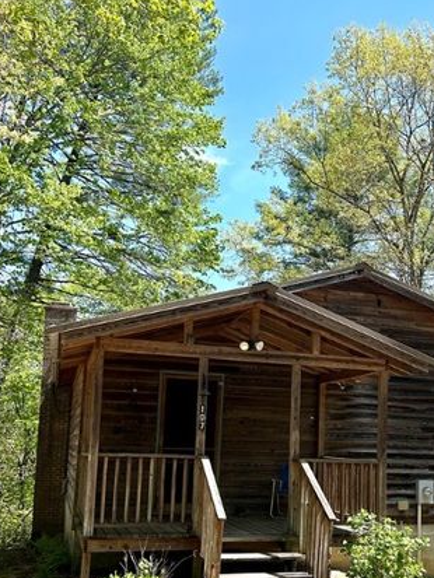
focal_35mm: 42
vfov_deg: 44.3
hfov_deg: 33.9
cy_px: 370
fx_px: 702
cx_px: 308
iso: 50
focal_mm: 5.7
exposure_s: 1/2353
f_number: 1.5
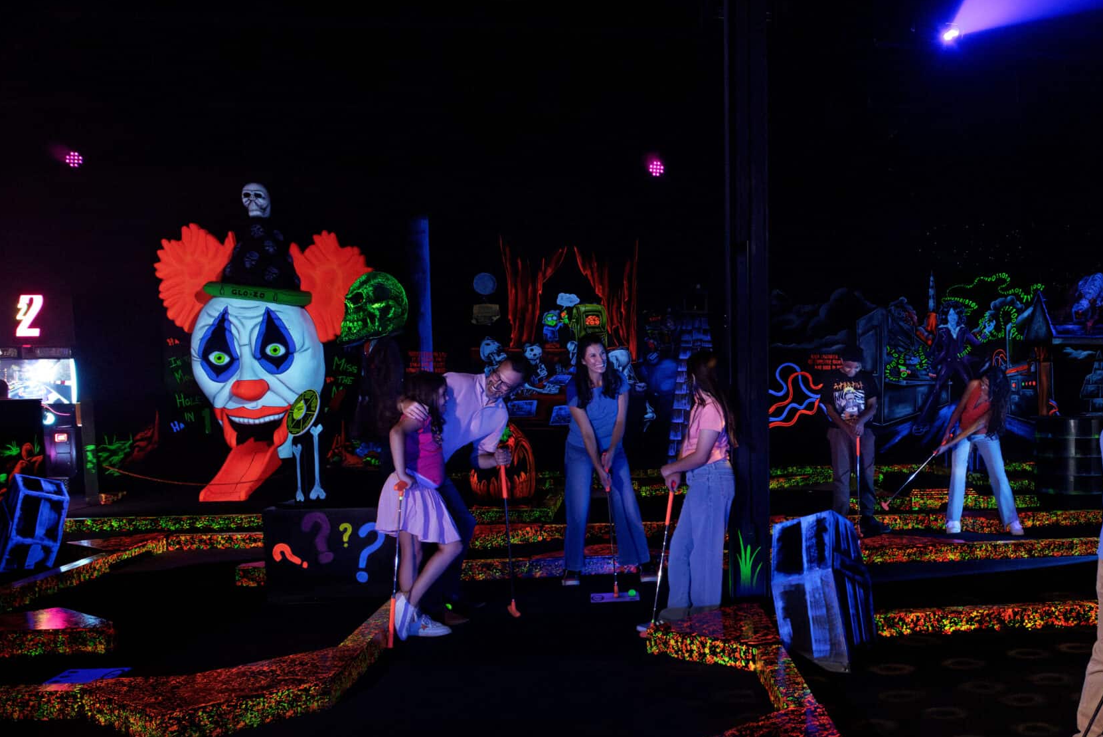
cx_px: 846
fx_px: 1134
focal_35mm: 37
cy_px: 500
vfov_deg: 35.6
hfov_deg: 49.5
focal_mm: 24
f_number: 6.3
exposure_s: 1/125
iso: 3200
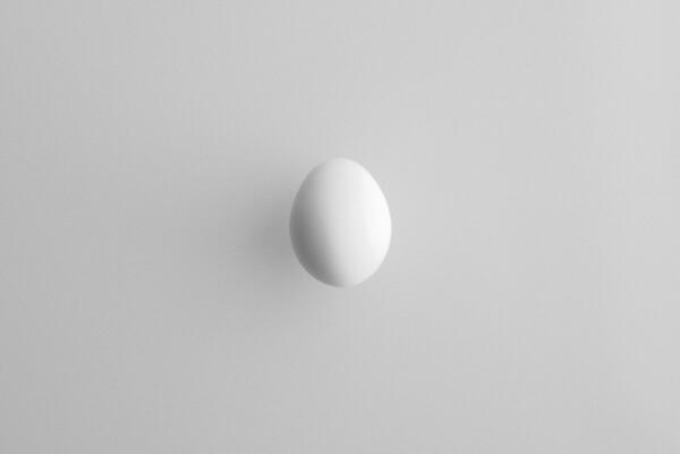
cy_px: 227
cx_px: 340
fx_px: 1587
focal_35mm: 84
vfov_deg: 16.3
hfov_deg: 24.2
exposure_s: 1/125
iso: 400
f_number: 1.2
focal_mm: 56
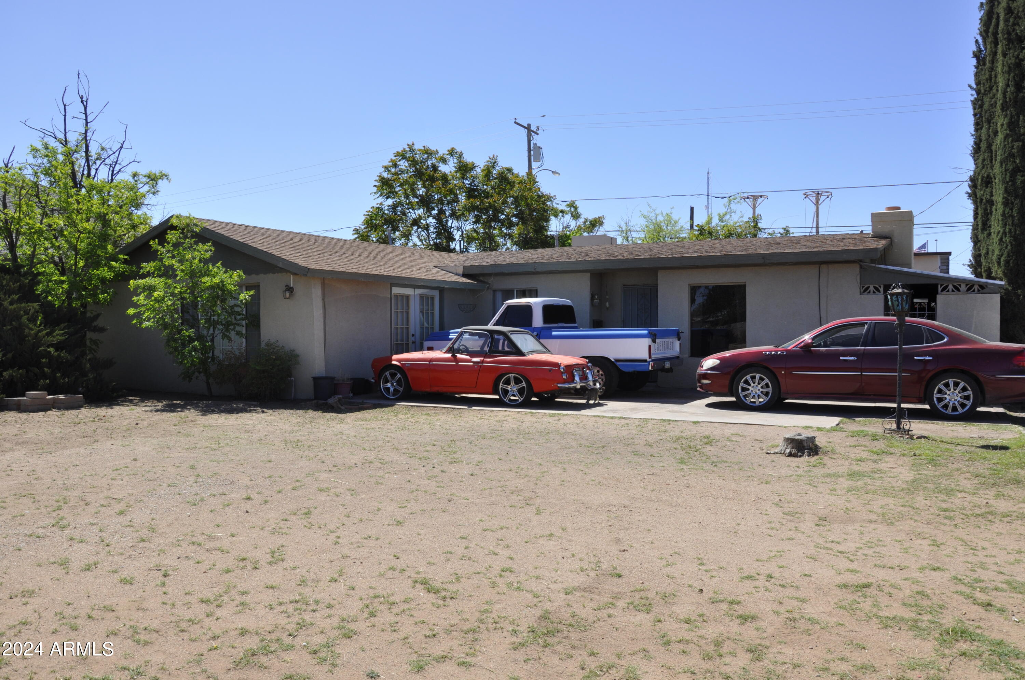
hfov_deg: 67.4
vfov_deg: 47.8
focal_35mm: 27
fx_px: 768
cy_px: 340
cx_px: 512
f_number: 9
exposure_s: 1/320
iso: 200
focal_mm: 18
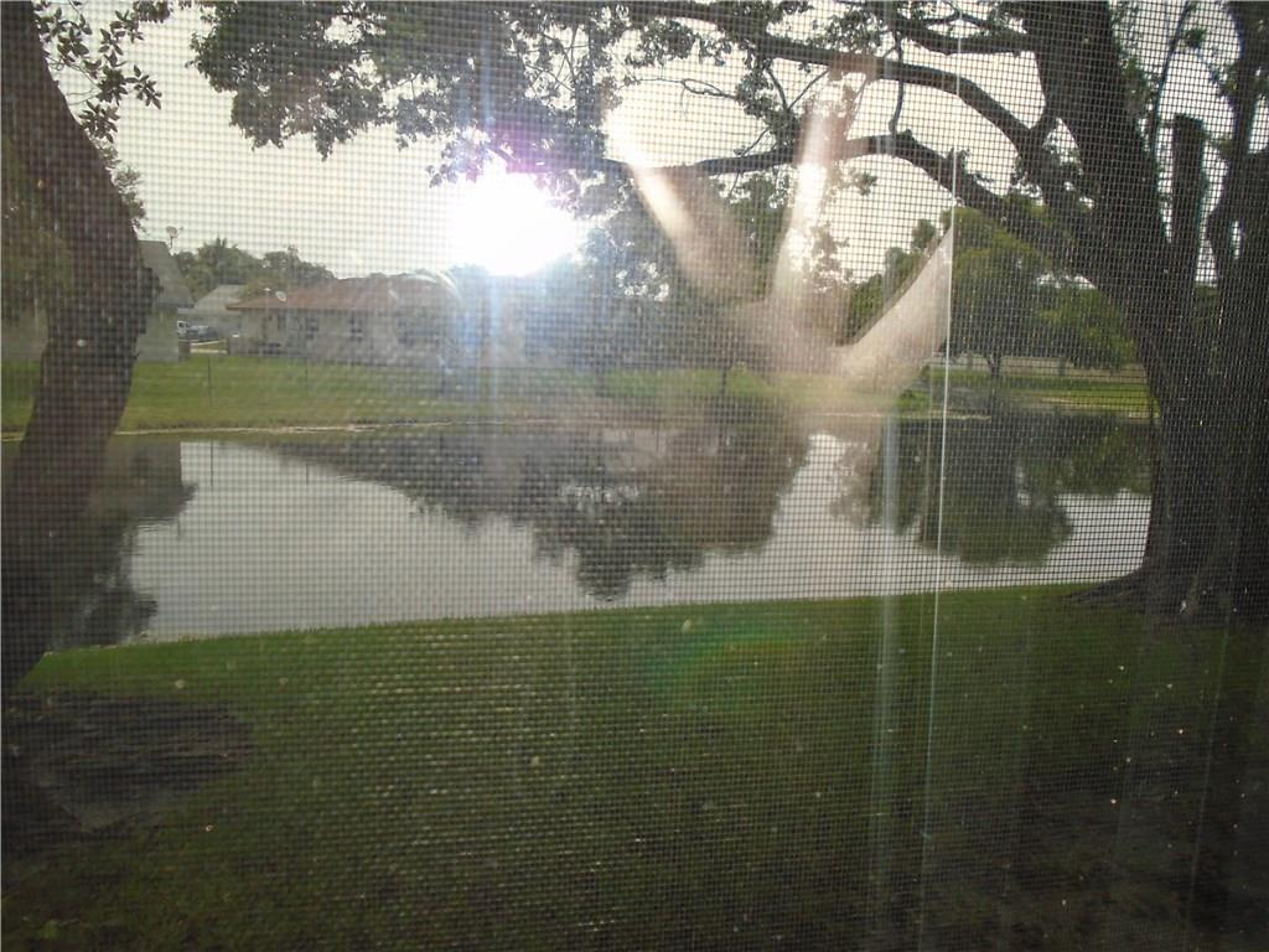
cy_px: 476
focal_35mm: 26
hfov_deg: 67.3
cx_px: 634
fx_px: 953
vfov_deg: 53.1
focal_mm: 4.6
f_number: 3.2
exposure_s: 1/500
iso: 100
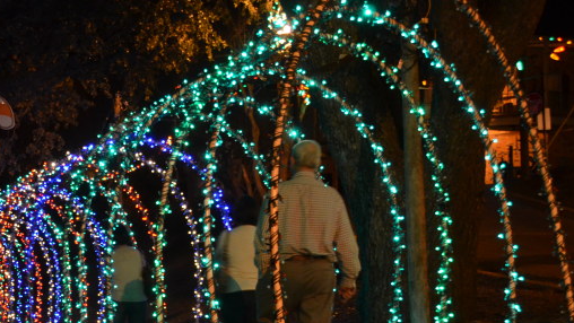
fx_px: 1493
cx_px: 79
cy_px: 265
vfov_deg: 12.3
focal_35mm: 98
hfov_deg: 21.4
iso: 1600
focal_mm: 31
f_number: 4
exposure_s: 1/15
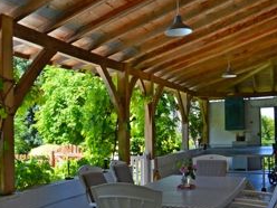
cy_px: 143
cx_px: 74
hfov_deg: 44.5
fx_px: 328
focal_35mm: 41
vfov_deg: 34.7
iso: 180
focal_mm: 10
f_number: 5.6
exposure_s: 1/125
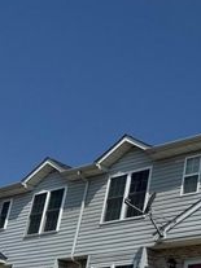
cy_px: 227
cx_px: 323
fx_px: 450
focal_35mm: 58
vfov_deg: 32.0
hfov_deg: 20.5
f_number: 1.78
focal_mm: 6.76
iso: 80
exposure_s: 1/9009
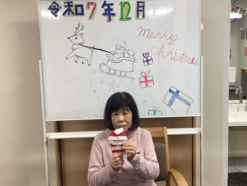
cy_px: 93
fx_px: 293
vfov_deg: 35.1
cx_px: 136
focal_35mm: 41
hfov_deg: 45.7
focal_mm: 3.3
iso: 100
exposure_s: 1/50
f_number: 2.4
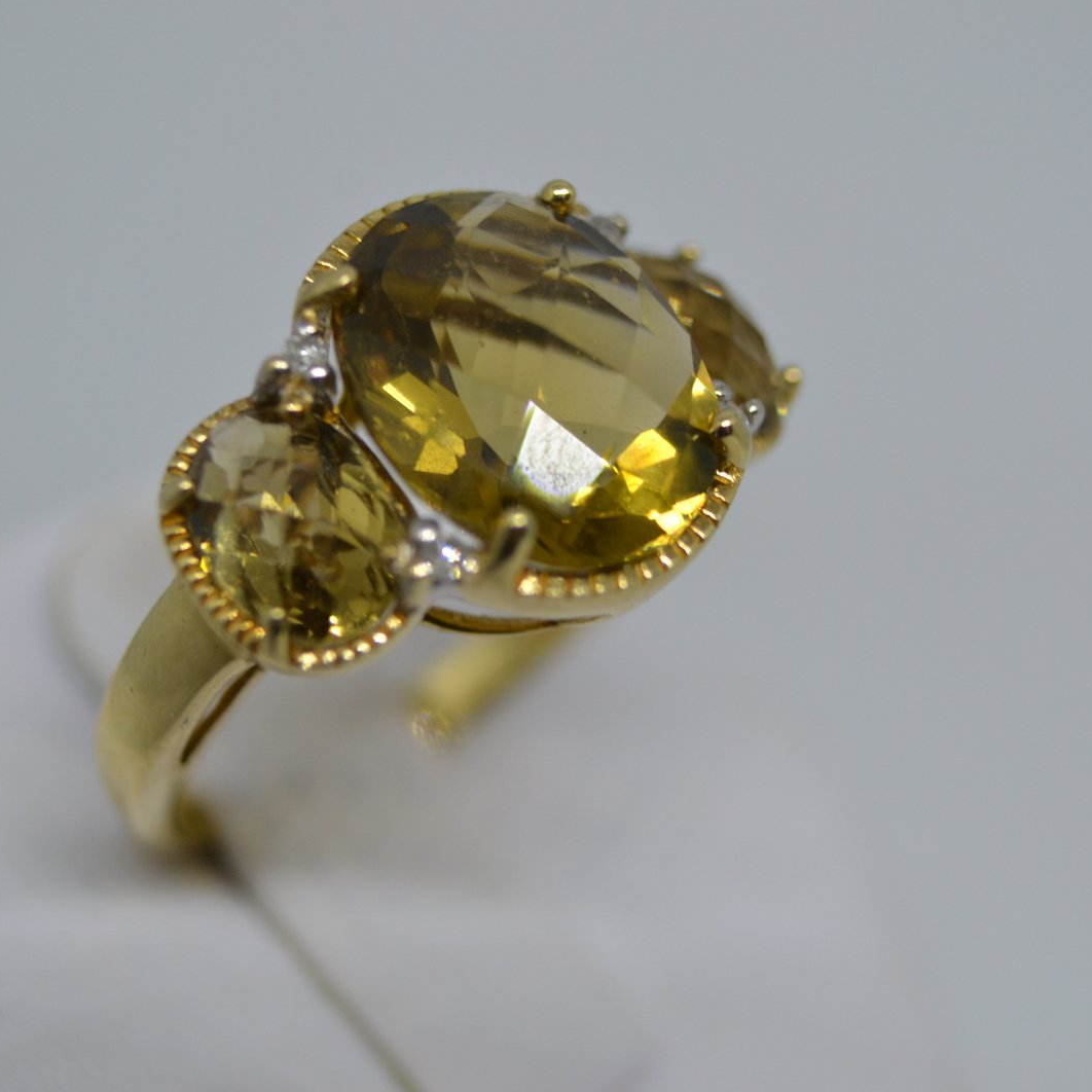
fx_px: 2605
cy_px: 547
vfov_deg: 23.7
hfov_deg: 23.7
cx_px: 511
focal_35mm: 73
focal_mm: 38
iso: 360
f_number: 5.6
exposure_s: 1/60
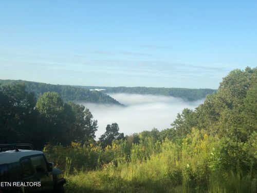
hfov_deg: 33.8
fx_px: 423
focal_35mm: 57
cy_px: 96
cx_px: 128
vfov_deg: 25.7
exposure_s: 1/120
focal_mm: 6.6
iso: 25
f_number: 2.8
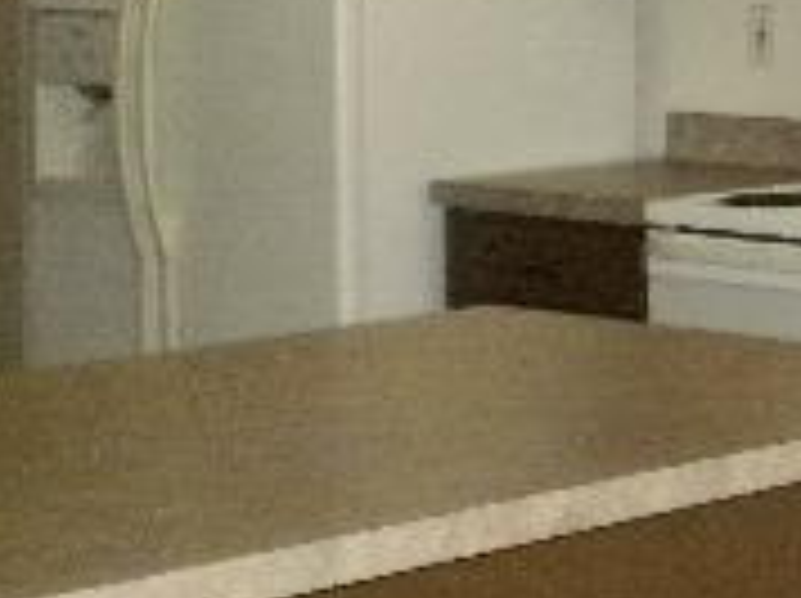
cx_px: 994
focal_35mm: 137
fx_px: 3166
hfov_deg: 13.9
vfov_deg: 10.8
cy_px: 112
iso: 400
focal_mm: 6.3
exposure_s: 1/250
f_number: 3.1
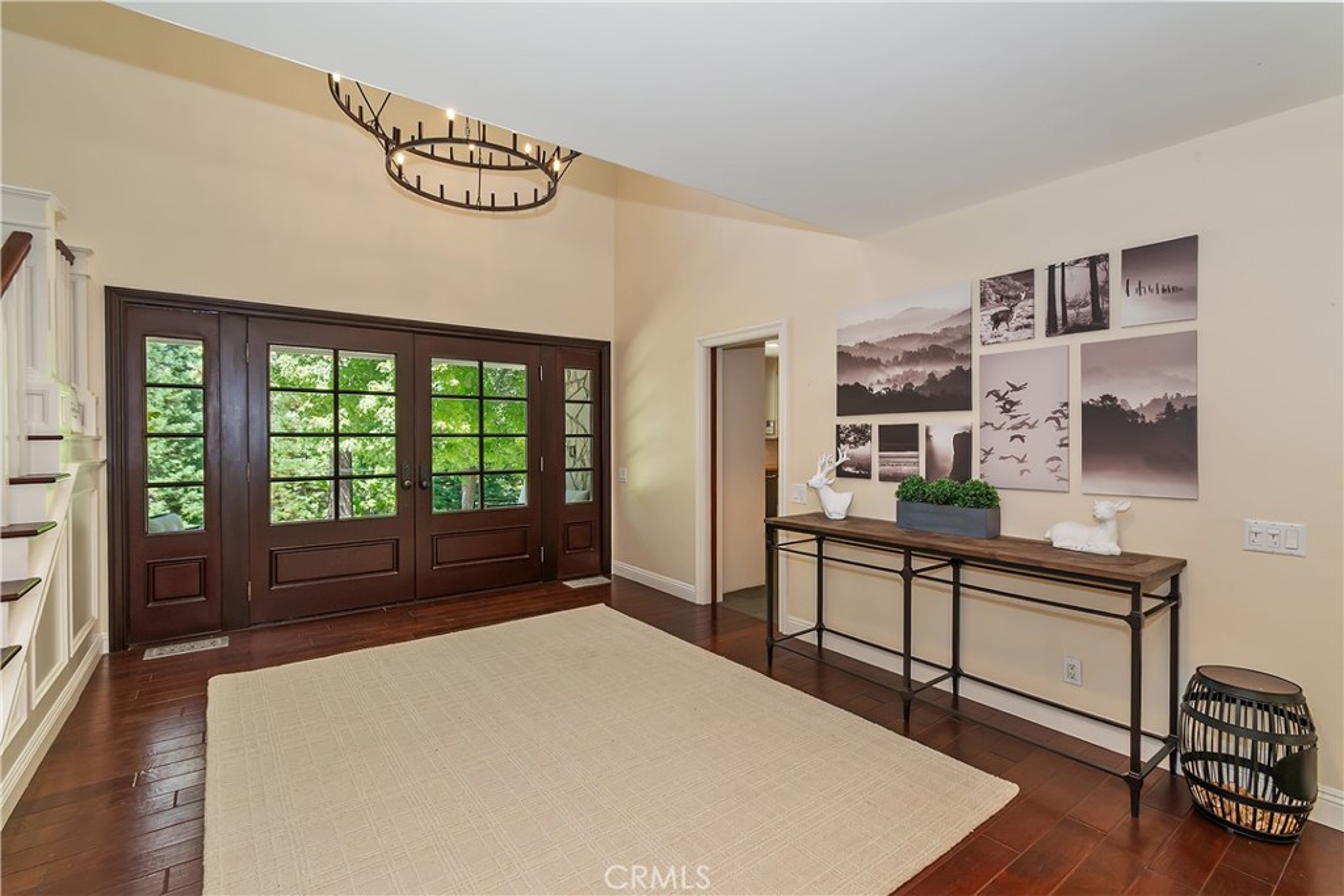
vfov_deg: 77.3
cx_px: 672
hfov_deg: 100.4
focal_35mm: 15
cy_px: 448
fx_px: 560
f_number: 8
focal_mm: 10
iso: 400
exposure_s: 1/30
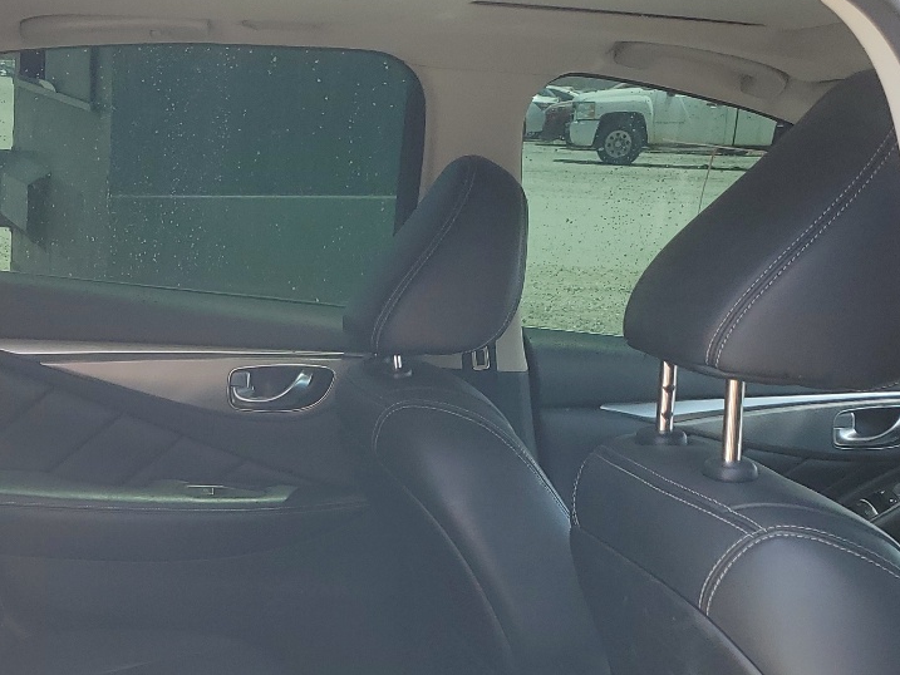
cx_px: 221
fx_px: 1508
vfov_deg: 24.4
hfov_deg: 32.6
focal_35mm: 58
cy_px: 636
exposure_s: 1/588
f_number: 1.5
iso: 50
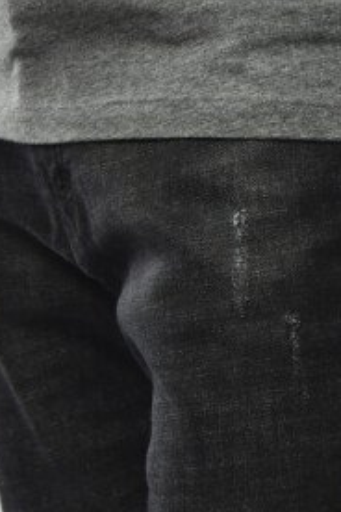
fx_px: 3580
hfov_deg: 5.5
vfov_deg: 7.9
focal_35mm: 252
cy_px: -434
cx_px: 122
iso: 400
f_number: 6.3
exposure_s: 1/125
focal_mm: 58
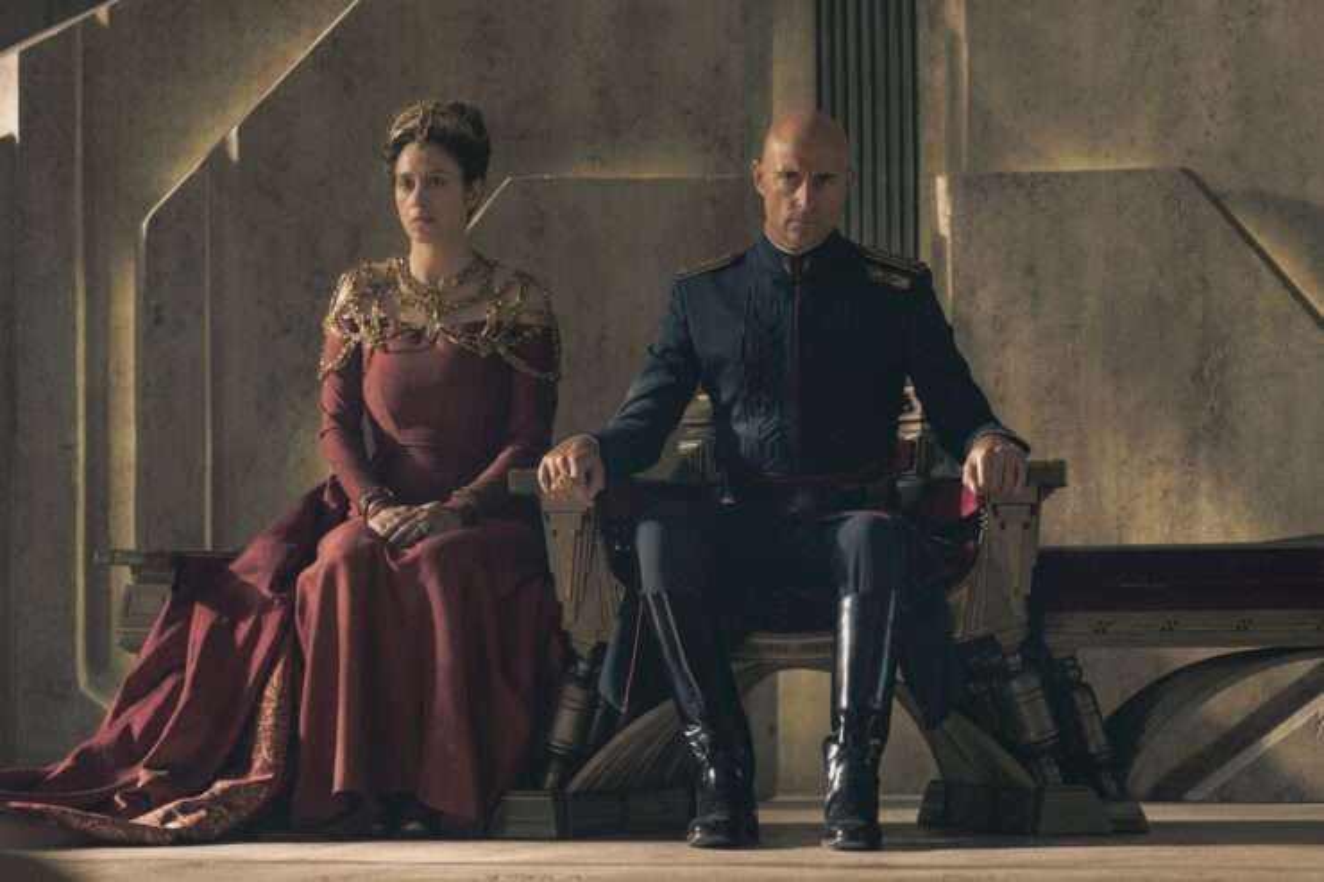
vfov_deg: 9.5
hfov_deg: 14.3
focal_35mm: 144
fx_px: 5294
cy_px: 441
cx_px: 662
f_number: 2.8
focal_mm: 144
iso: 800
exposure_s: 1/160
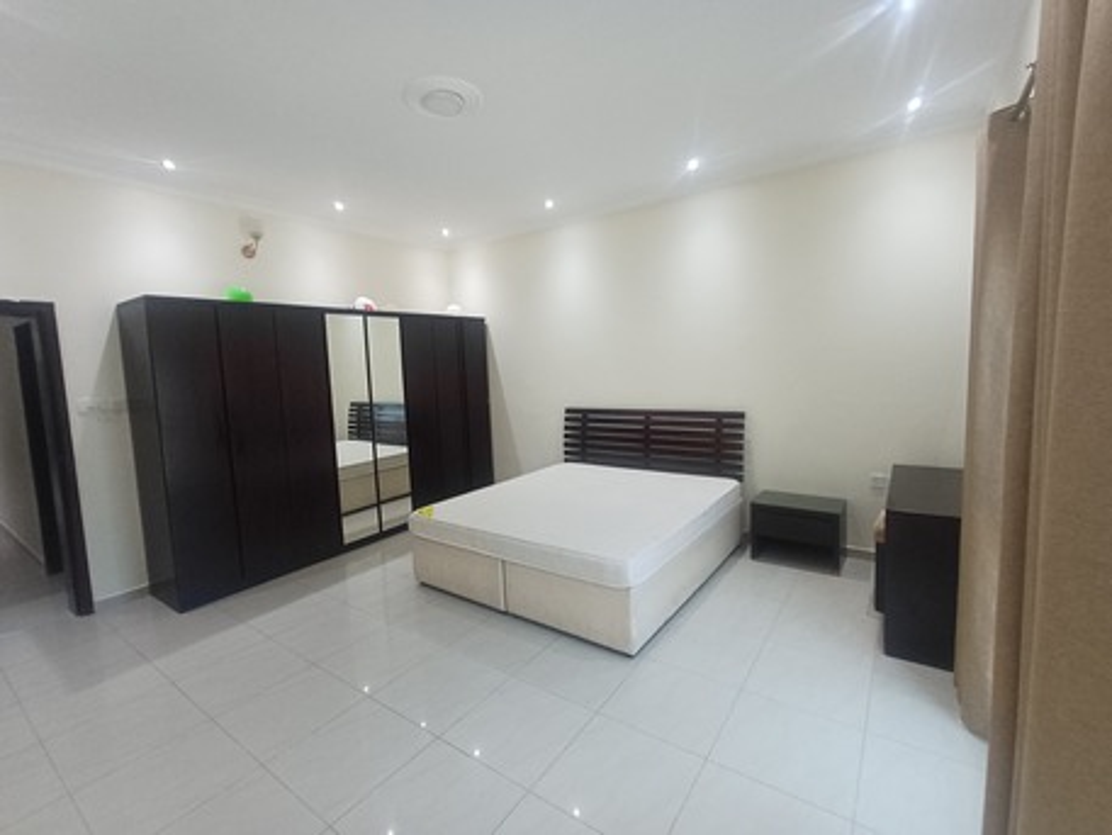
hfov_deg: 94.5
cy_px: 418
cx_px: 556
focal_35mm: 16
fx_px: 514
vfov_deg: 78.1
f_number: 2.2
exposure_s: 1/50
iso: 160
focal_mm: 1.64
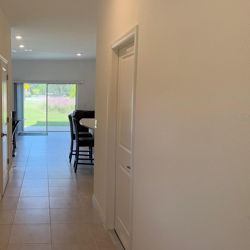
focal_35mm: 35
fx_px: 286
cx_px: 54
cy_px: 116
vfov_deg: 47.2
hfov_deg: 45.1
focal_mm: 6.76
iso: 125
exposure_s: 1/239
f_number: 1.78
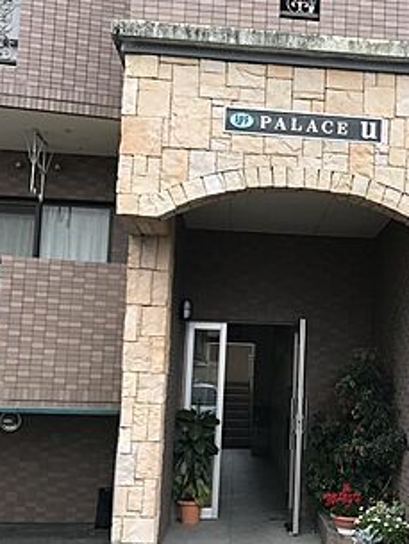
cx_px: 313
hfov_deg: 32.2
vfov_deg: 42.8
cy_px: 321
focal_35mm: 44
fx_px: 693
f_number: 1.8
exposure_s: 1/360
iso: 20
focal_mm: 3.99
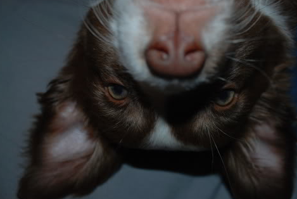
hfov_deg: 40.0
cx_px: 184
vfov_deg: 27.6
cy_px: 86
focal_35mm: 49
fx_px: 405
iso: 200
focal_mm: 24
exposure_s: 1/60
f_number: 4.2
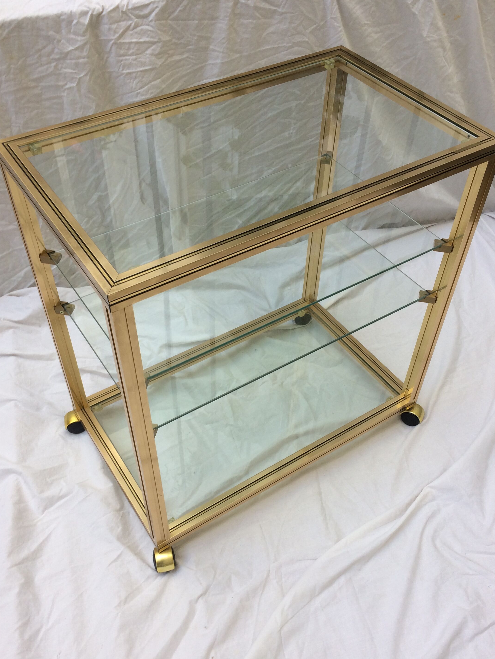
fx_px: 629
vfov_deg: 55.3
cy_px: 358
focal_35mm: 33
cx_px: 249
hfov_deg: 42.9
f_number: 2.2
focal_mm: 4.15
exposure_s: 1/100
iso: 32
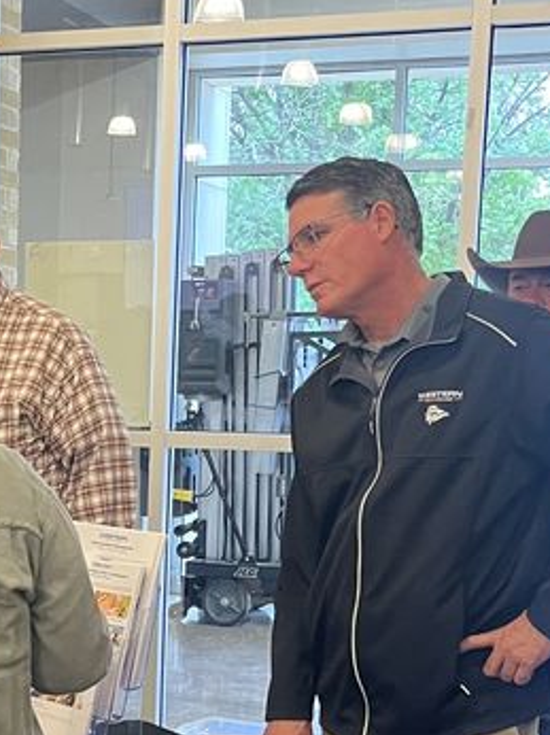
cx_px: -30
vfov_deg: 24.9
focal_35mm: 77
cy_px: 608
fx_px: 1633
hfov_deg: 18.5
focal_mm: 5.1
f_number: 1.6
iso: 320
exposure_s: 1/60
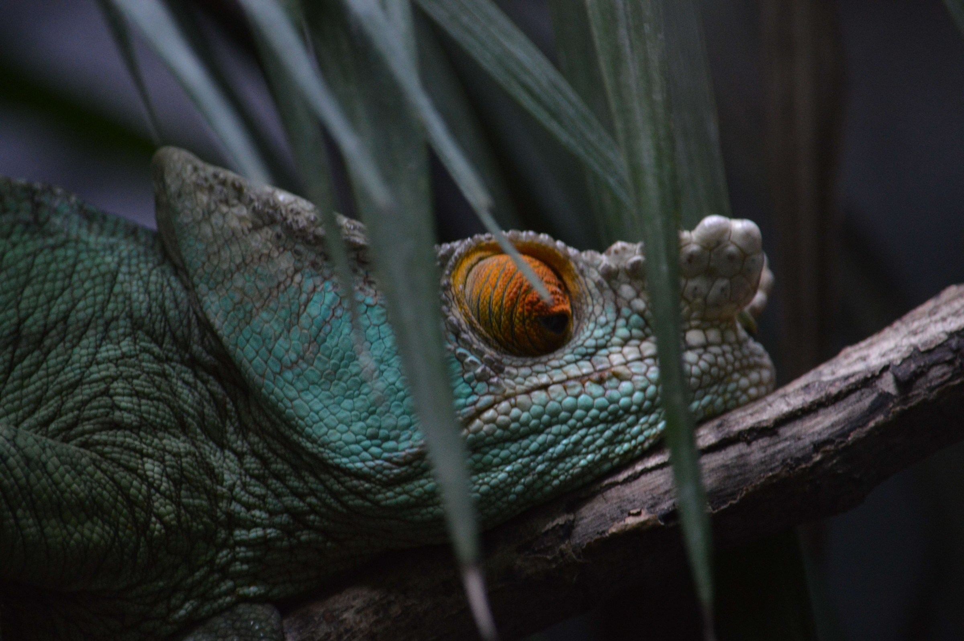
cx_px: 482
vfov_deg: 3.3
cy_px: 320
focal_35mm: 420
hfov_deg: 4.9
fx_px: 11235
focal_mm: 280
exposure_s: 1/60
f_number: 5.6
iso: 1600
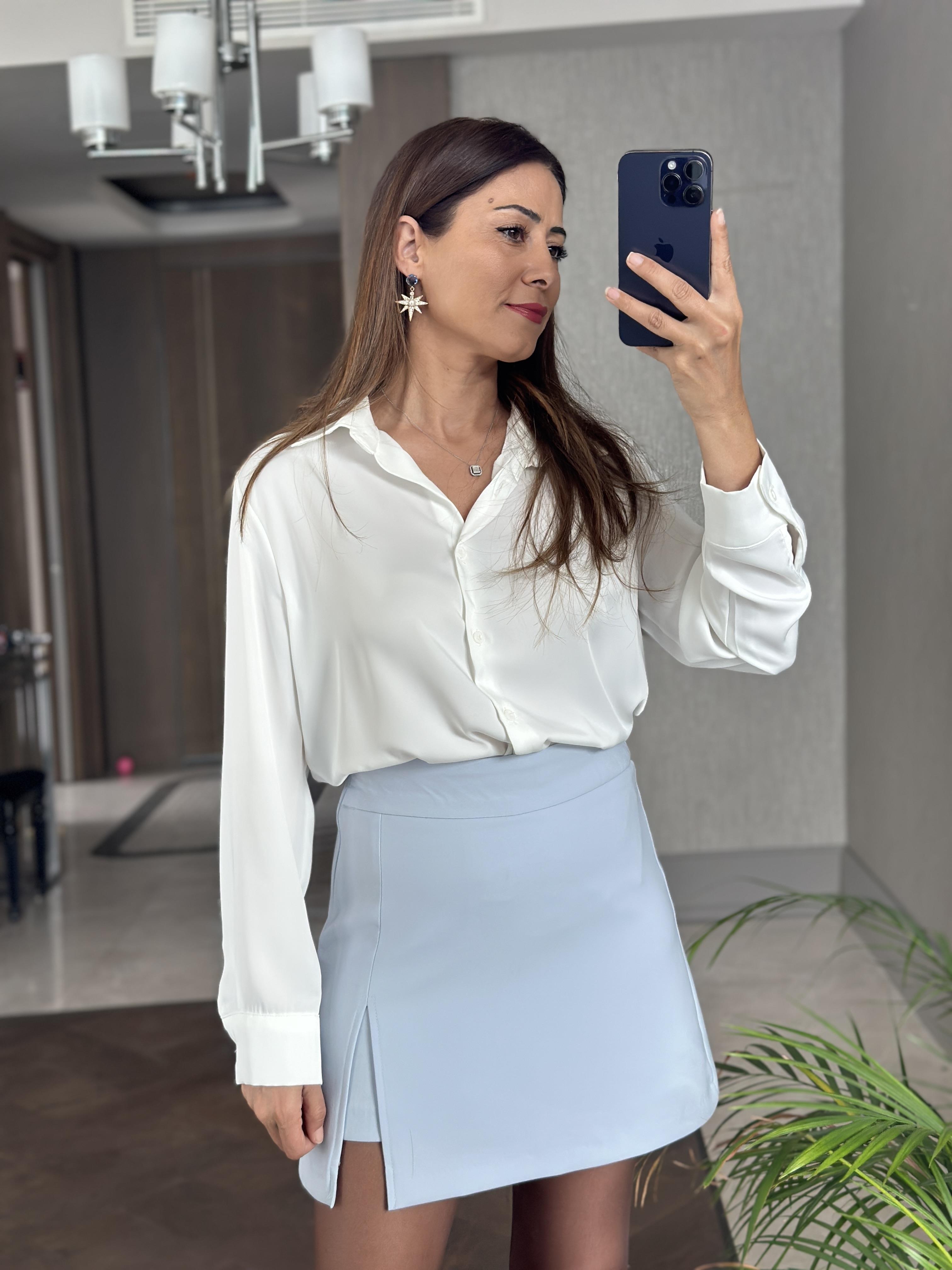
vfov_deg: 39.7
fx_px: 1760
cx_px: 476
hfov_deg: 30.3
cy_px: 635
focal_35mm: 48
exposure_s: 1/172
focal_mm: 6.86
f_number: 1.78
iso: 100
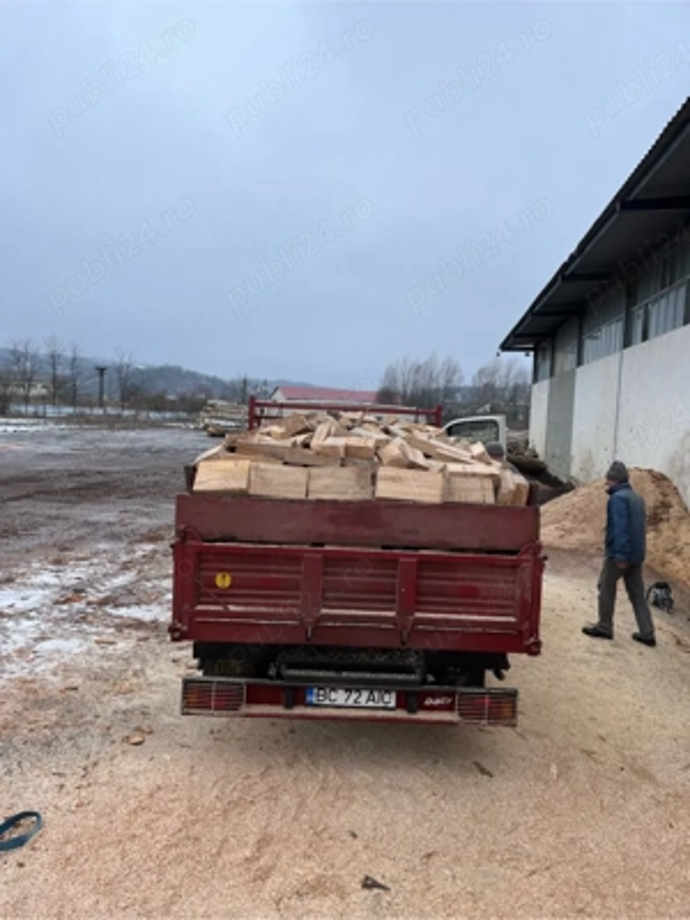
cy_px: 460
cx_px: 345
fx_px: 691
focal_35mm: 26
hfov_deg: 53.1
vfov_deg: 67.3
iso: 50
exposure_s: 1/1075
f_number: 1.6
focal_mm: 5.1
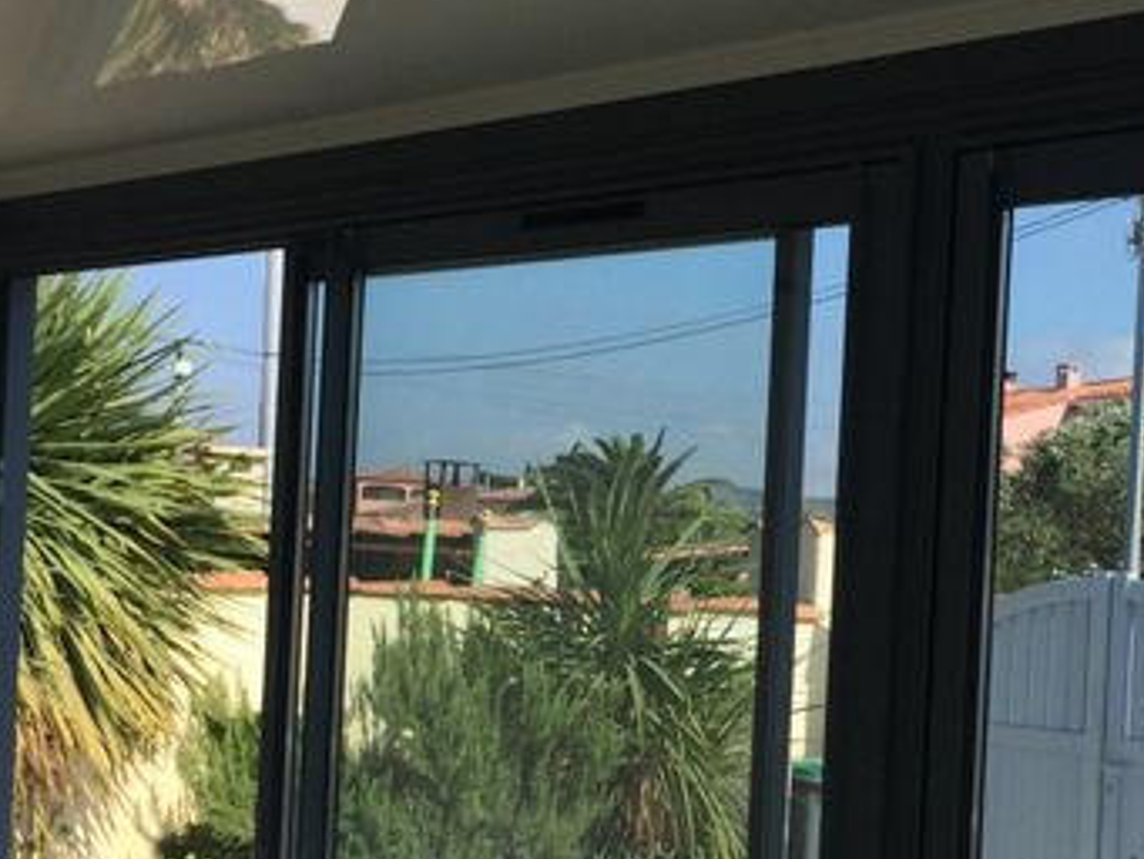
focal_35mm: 68
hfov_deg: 28.1
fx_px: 2248
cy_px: 631
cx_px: 859
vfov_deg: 21.5
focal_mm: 4.15
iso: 32
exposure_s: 1/1980
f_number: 2.2
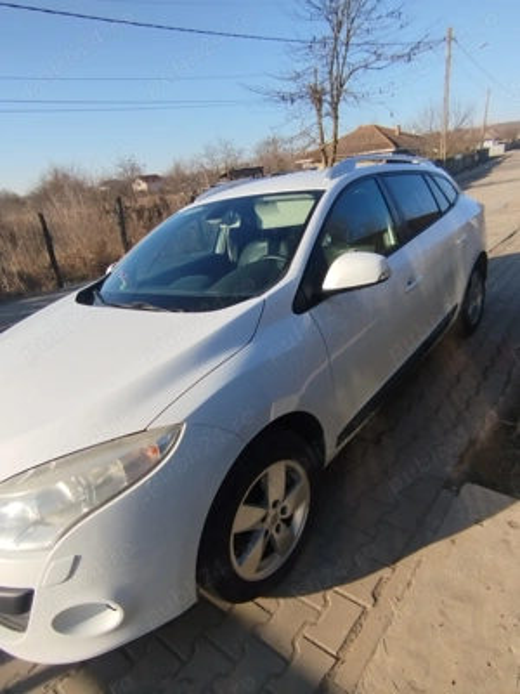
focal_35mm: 19
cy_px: 347
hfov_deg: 68.7
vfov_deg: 84.7
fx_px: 381
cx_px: 260
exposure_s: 1/1174
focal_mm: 1.65
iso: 50
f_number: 2.2
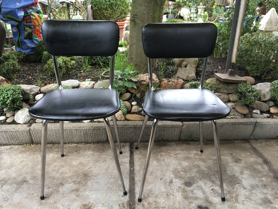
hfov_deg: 61.7
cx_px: 139
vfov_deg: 48.2
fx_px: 233
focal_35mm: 29
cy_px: 104
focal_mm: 4.15
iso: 64
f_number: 2.2
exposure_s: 1/33
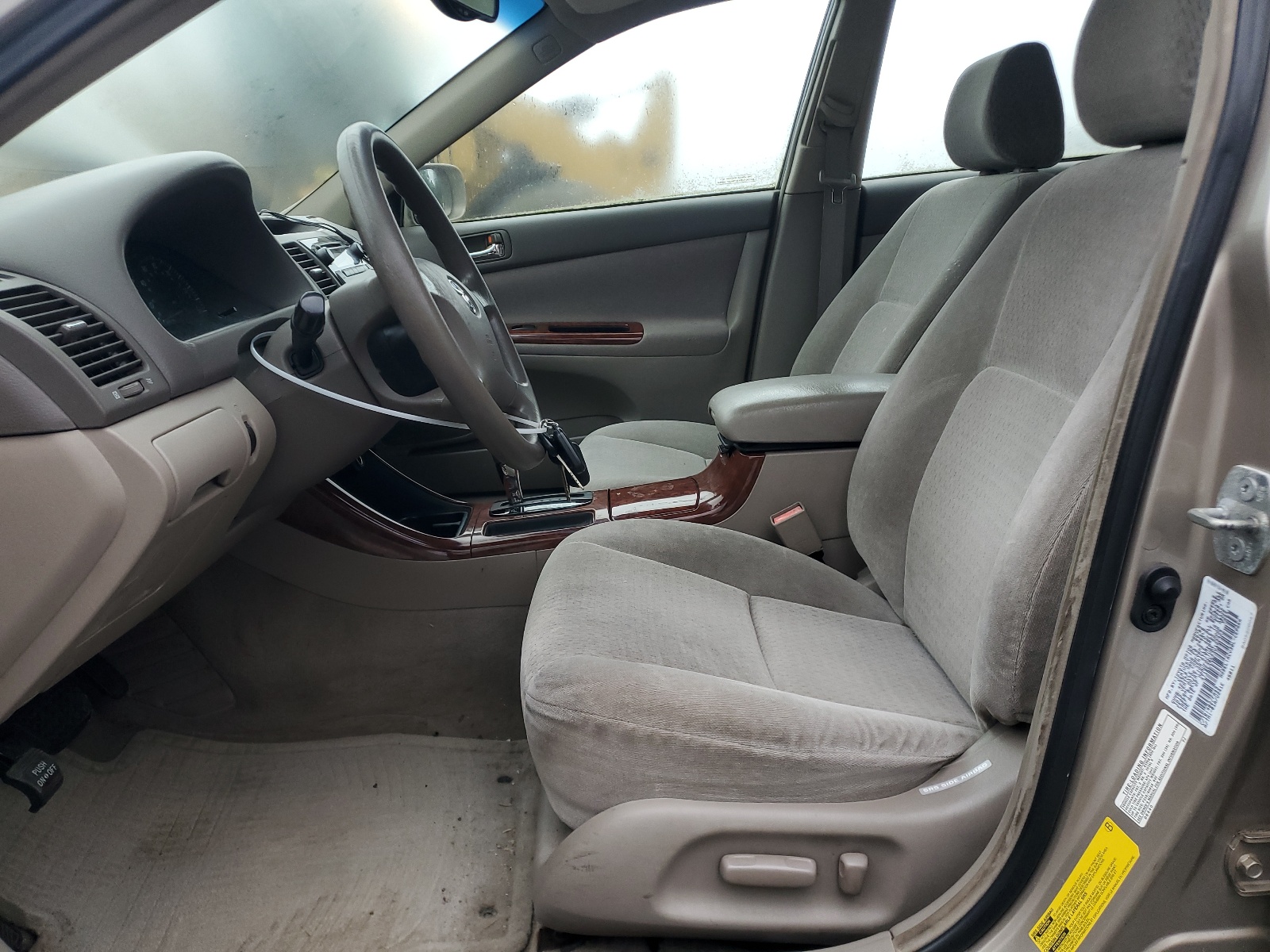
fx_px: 954
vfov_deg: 53.1
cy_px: 476
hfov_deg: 67.3
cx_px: 635
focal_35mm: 26
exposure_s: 1/120
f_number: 1.5
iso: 75
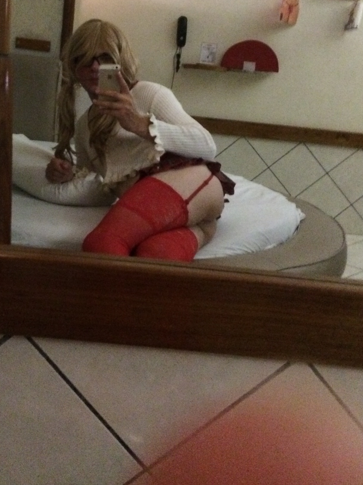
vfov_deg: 44.3
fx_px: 587
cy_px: 171
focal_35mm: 42
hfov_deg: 34.1
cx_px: 124
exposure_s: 1/15
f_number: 2.2
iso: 800
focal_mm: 4.15
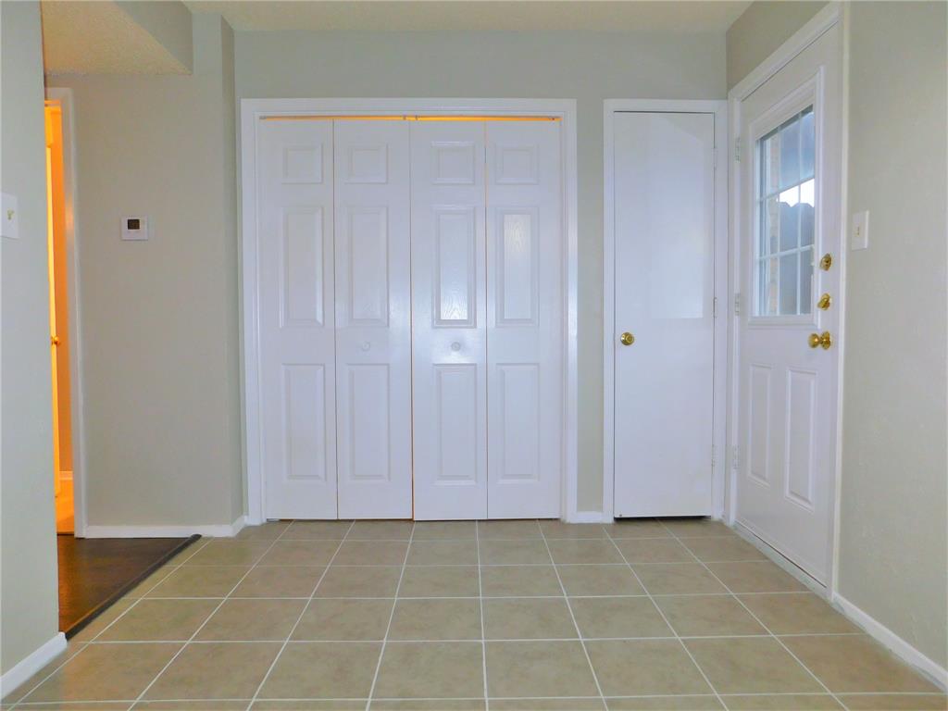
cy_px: 356
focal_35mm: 23
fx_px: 630
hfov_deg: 73.9
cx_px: 474
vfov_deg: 58.9
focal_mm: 4
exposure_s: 1/30
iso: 200
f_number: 3
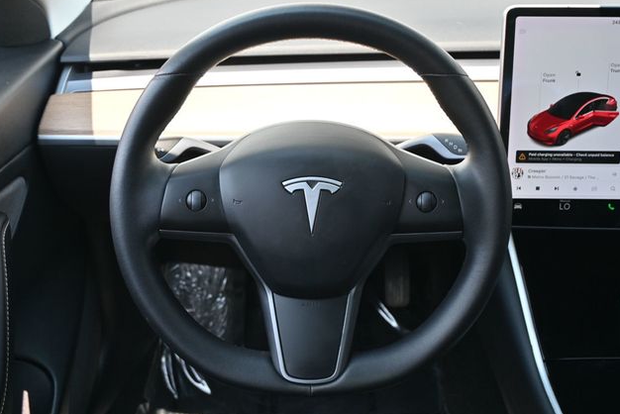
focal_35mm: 48
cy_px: 204
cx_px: 306
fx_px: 831
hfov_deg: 40.9
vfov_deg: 28.0
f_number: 5
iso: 400
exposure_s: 1/160
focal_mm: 31.5
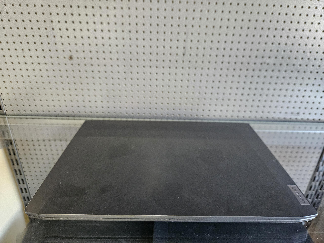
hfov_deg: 73.9
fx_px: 215
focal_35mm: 23
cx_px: 162
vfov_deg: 58.9
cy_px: 122
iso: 1000
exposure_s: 1/100
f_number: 1.8
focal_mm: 5.4
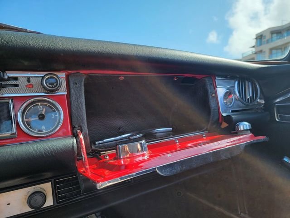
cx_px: 145
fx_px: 201
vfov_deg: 56.8
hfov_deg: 71.6
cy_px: 109
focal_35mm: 24
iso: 16
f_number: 1.8
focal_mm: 6.7
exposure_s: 1/208
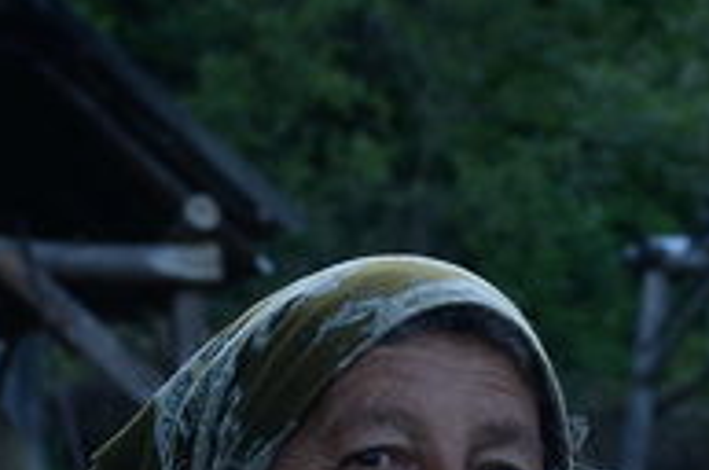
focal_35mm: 218
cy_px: 514
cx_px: 705
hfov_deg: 9.4
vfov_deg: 6.3
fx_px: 4286
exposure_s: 1/30
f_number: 9
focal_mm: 70
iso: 100
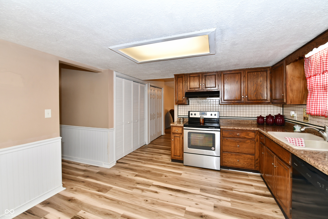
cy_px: 110
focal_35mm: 14
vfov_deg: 81.2
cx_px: 164
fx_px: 128
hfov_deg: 104.3
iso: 640
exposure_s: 1/60
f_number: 6.3
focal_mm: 14
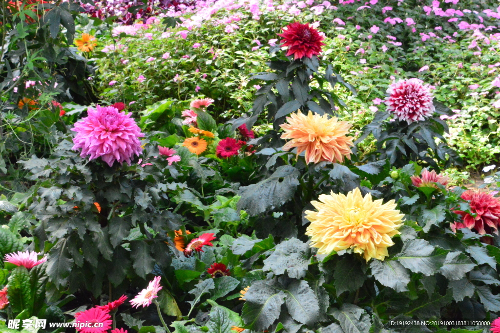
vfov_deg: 14.0
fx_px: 1353
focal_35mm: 98
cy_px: 166
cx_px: 250
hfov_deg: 20.9
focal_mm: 65
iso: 6400
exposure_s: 1/125
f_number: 22
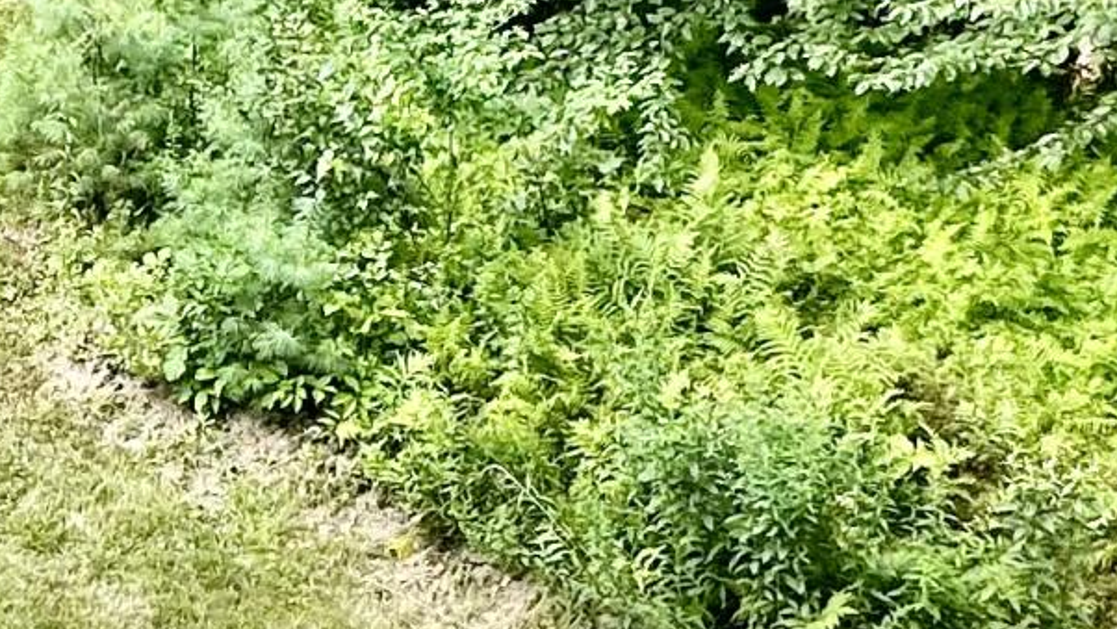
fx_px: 2252
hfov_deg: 24.8
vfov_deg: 15.9
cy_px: 289
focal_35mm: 76
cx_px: -269
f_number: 2.2
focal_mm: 2.22
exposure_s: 1/113
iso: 40
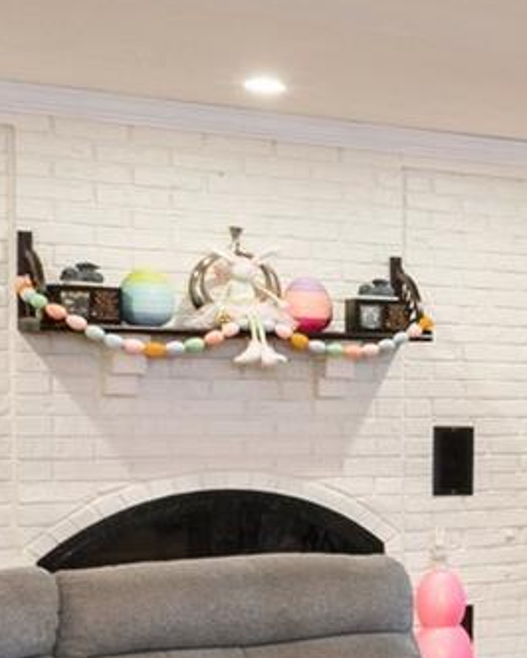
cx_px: 1450
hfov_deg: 12.3
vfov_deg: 23.0
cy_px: 577
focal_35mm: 81
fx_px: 1578
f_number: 11
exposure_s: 1/3
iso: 200
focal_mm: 14
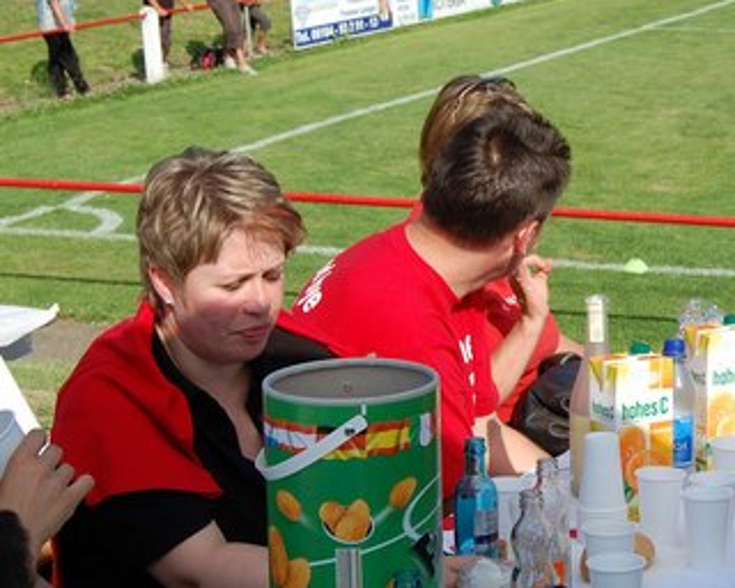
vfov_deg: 17.9
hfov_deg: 21.9
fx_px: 1871
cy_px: 323
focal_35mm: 86
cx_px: 620
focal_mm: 28
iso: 200
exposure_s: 1/320
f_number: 9
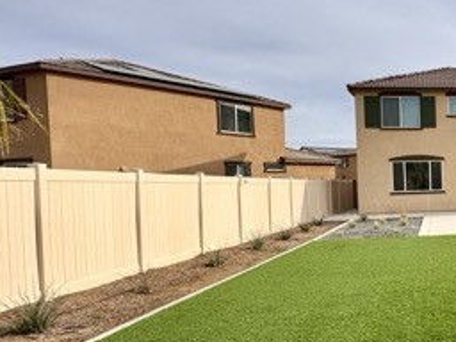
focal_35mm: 35
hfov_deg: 40.2
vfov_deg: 40.6
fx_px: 461
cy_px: 194
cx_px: 525
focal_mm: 2.22
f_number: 2.2
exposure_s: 1/2415
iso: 40
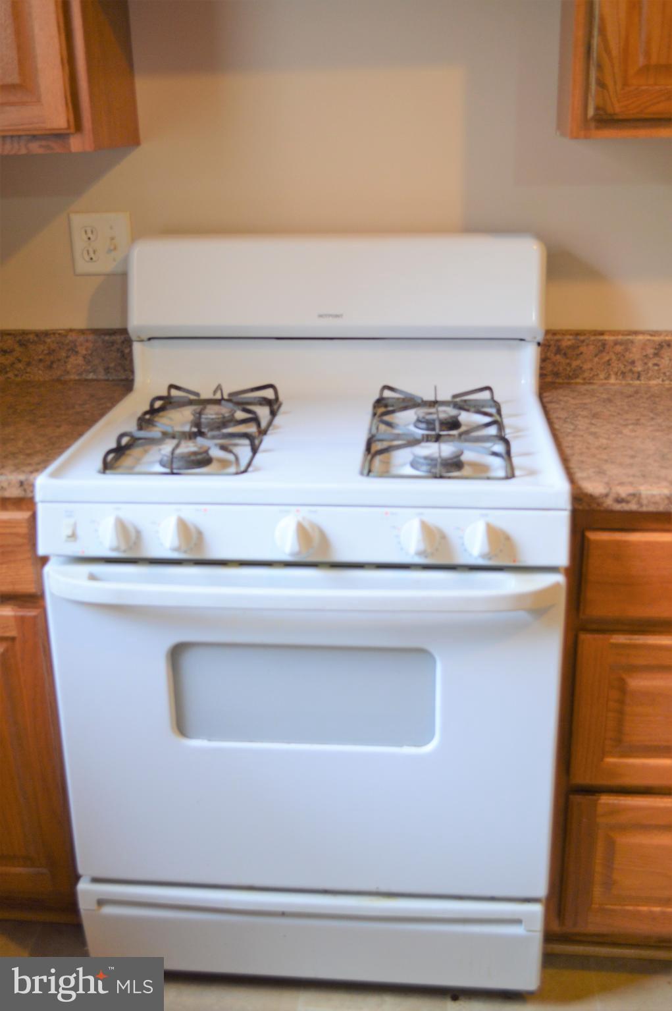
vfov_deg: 49.6
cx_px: 336
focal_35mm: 39
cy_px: 506
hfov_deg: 34.2
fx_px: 1094
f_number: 4.2
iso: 400
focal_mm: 26
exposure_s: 1/30
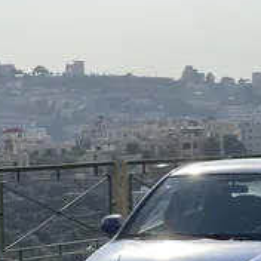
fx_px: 1322
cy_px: 196
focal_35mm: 155
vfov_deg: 11.2
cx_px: 178
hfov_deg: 11.3
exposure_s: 1/490
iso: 32
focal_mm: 9
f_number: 2.8
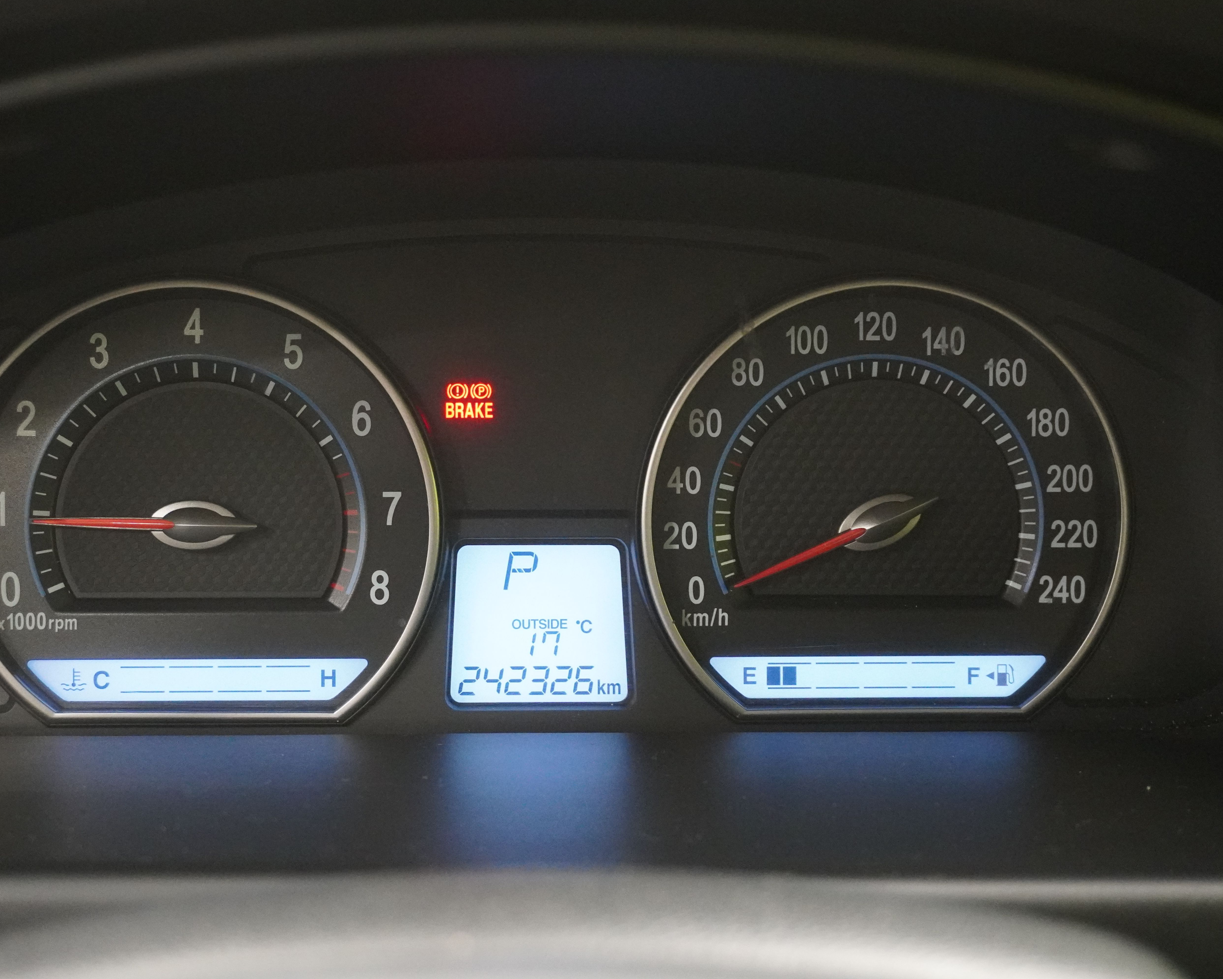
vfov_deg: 28.8
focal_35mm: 53
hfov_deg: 35.6
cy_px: 488
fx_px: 1903
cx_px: 545
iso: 6400
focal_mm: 31
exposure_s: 1/50
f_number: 5
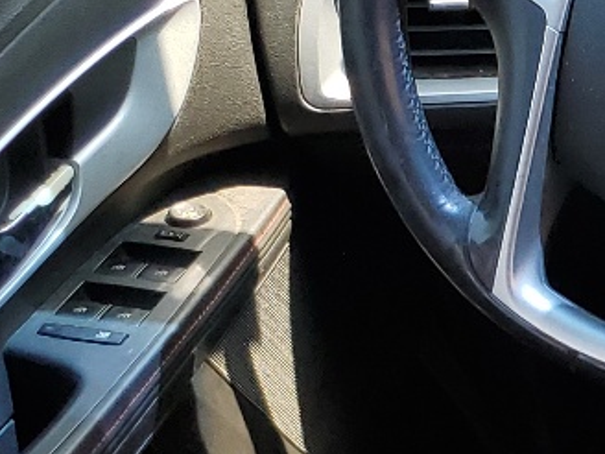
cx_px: 1374
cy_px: 502
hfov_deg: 12.6
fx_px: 2220
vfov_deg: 11.5
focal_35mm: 127
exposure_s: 1/286
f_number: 1.5
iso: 50
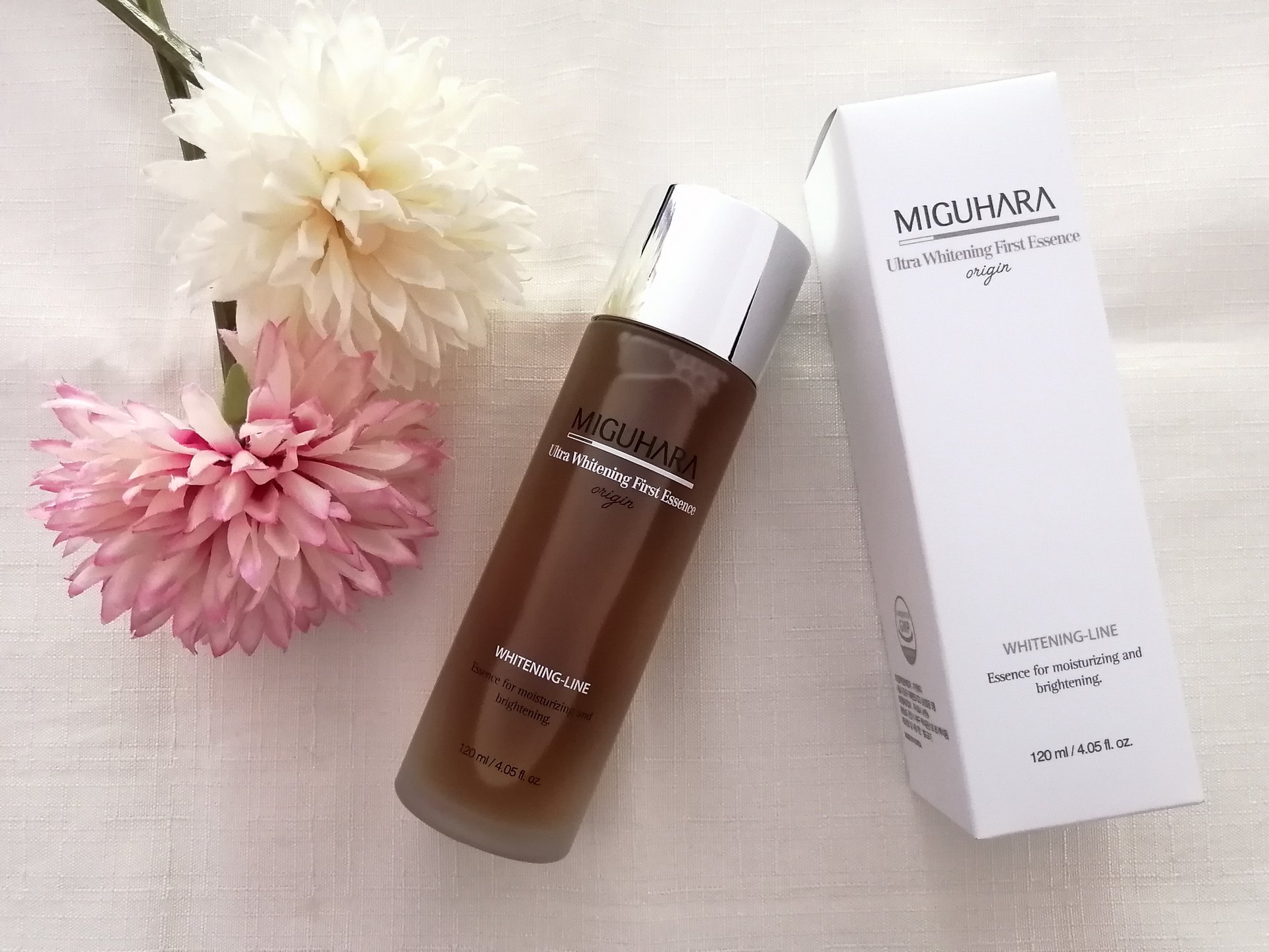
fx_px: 990
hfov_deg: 65.3
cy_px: 476
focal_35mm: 27
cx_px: 634
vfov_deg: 51.4
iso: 320
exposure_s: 1/33.3
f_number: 1.8
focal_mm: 3.62
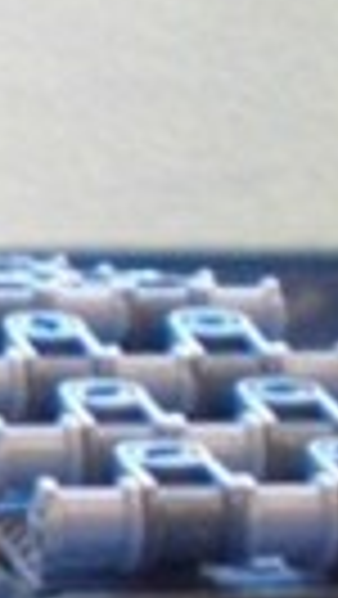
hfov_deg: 5.7
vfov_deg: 10.6
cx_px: -694
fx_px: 3165
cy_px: 791
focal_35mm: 199
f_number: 3.1
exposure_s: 1/25
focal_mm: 6.3
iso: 800
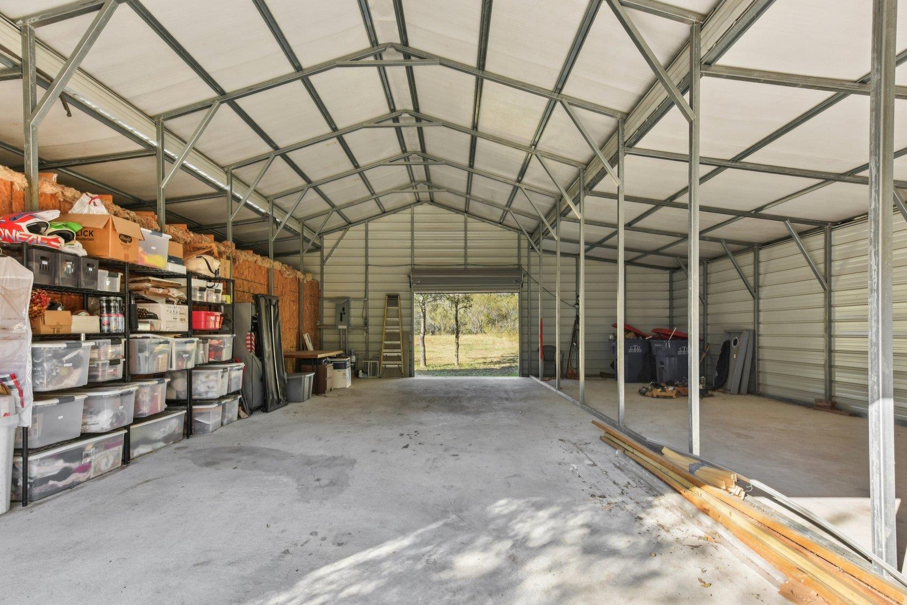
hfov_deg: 93.3
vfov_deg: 70.4
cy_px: 324
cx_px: 444
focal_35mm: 17
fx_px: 428
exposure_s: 1/100
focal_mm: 14
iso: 400
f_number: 8
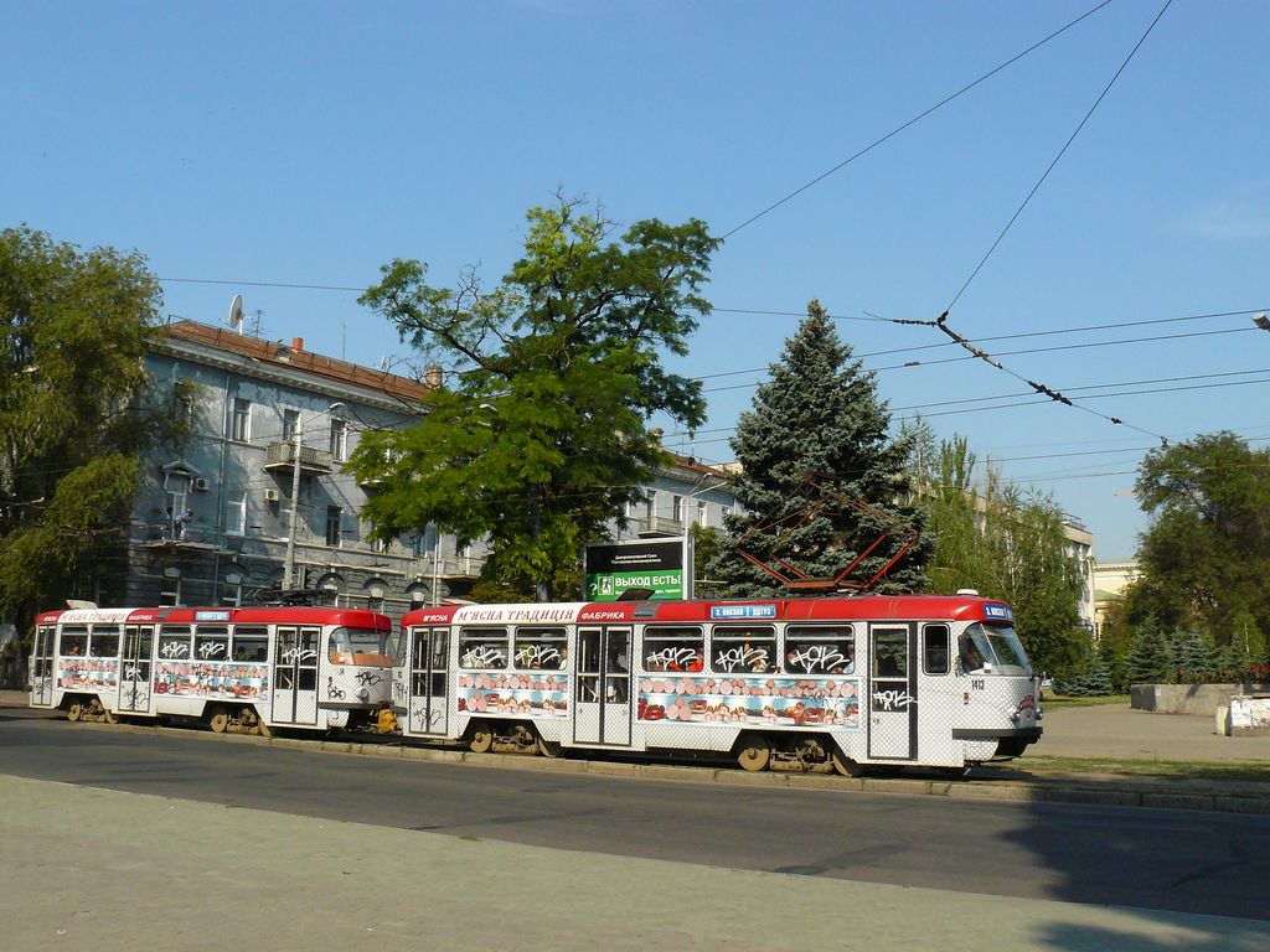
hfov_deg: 51.4
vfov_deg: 39.7
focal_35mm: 36
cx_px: 635
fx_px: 1321
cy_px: 476
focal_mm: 6
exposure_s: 1/640
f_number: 6.3
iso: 200
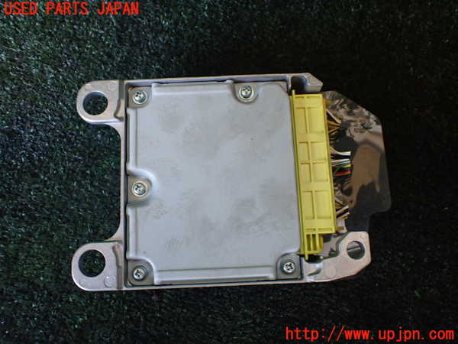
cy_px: 172
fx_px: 397
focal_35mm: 30
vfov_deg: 46.8
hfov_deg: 60.0
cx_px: 229
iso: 500
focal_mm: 5.4
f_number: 2.3
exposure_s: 1/125
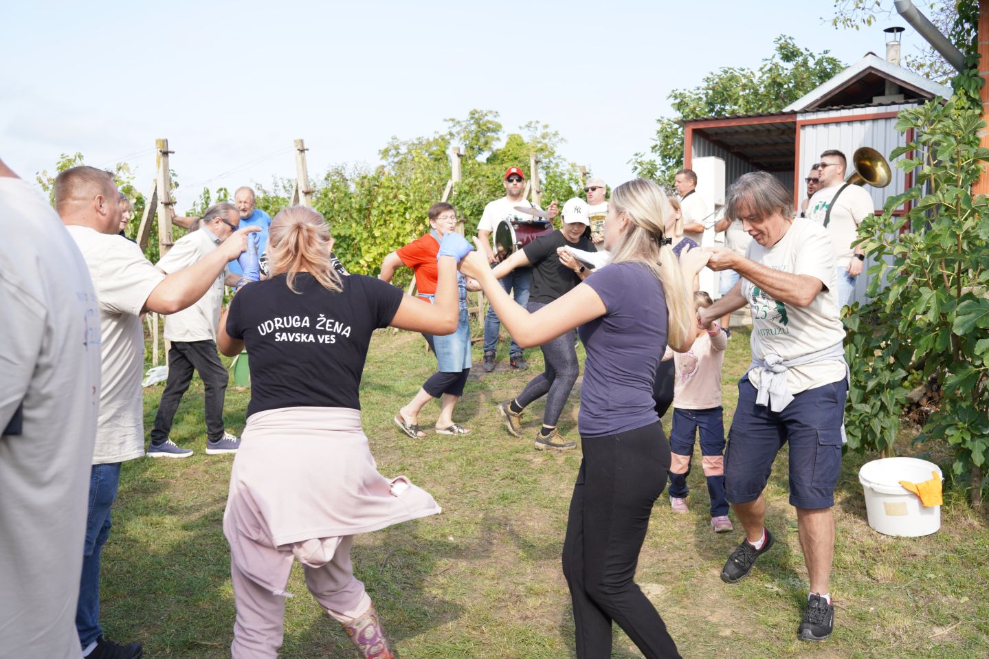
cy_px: 326
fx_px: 906
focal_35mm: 33
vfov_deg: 40.0
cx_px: 505
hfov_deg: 57.3
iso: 100
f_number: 4
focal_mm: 21.3
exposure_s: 1/320
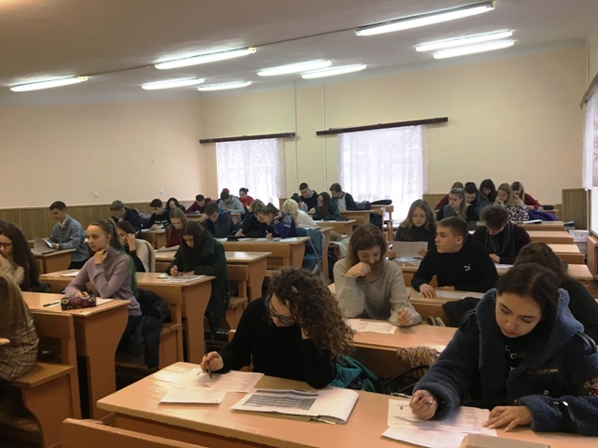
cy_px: 224
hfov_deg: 61.7
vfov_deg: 48.2
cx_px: 299
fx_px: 501
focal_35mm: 29
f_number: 2.2
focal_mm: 4.15
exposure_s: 1/33
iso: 50
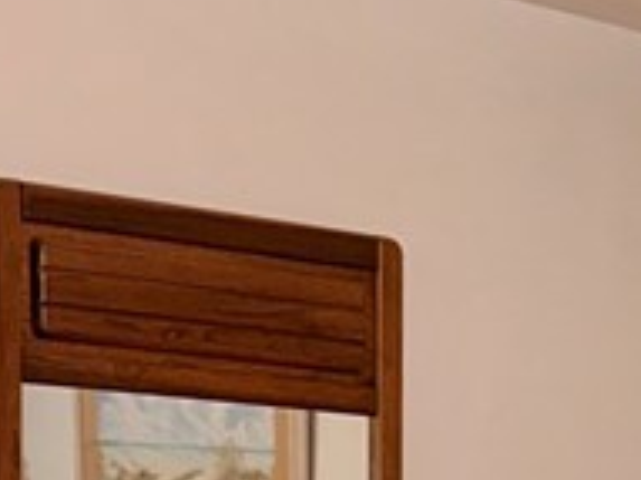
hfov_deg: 14.2
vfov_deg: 10.6
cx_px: 1003
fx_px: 2387
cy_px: 913
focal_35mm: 129
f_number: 1.78
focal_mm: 6.86
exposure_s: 1/13
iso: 100
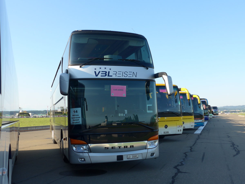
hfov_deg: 47.9
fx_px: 276
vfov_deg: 36.8
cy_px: 92
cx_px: 122
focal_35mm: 39
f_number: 2.8
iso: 80
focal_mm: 8
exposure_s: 1/640
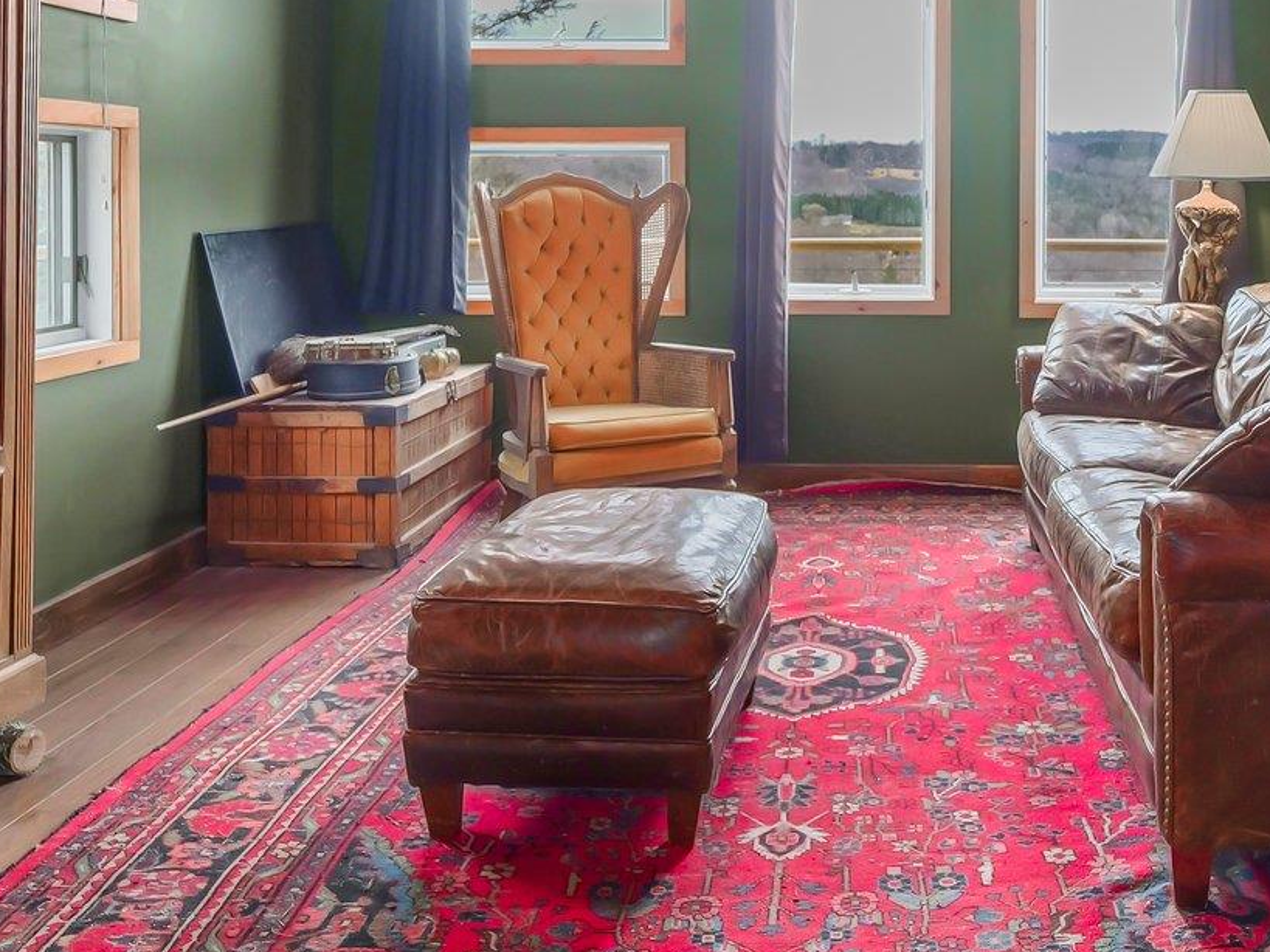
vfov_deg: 39.1
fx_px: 1284
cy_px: 191
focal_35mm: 35
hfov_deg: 51.3
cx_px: 881
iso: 800
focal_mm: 7
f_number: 3.2
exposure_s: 1/13
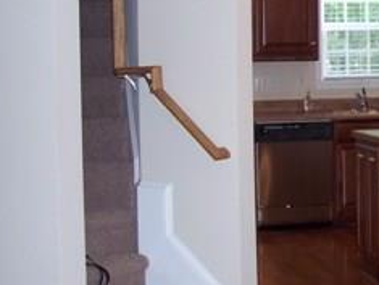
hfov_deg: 17.7
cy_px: 92
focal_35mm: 106
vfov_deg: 14.0
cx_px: 450
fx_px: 1162
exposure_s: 1/60
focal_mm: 8
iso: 140
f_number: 2.8
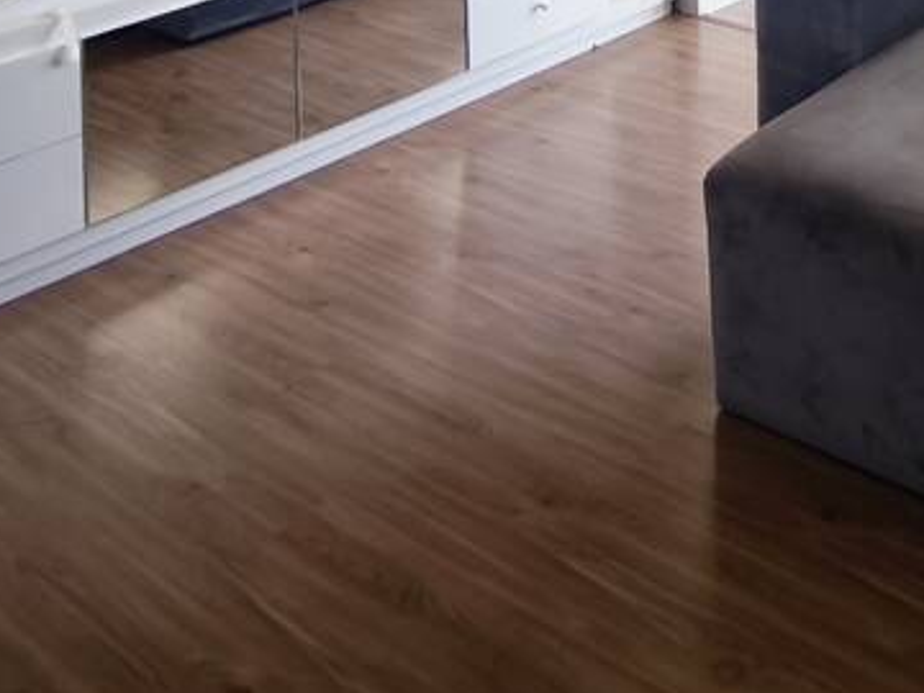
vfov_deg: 19.2
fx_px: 1602
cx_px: 698
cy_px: -516
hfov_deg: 31.6
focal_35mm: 60
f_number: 2.2
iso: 80
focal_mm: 1.91
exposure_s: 1/60
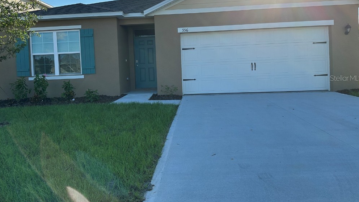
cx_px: 179
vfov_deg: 42.6
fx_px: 257
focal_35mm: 27
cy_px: 78
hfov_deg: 69.9
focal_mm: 6.86
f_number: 1.78
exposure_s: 1/3058
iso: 80
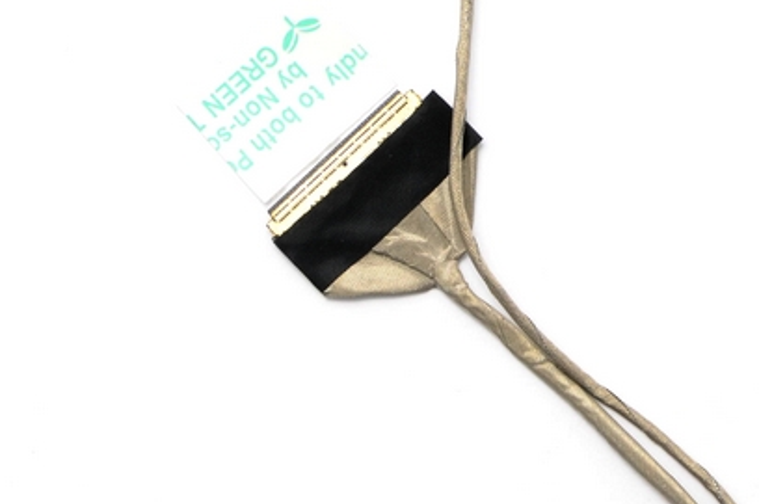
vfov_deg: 8.8
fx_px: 3253
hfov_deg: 13.3
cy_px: 434
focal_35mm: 154
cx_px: 197
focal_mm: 35
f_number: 10
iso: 280
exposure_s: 1/20
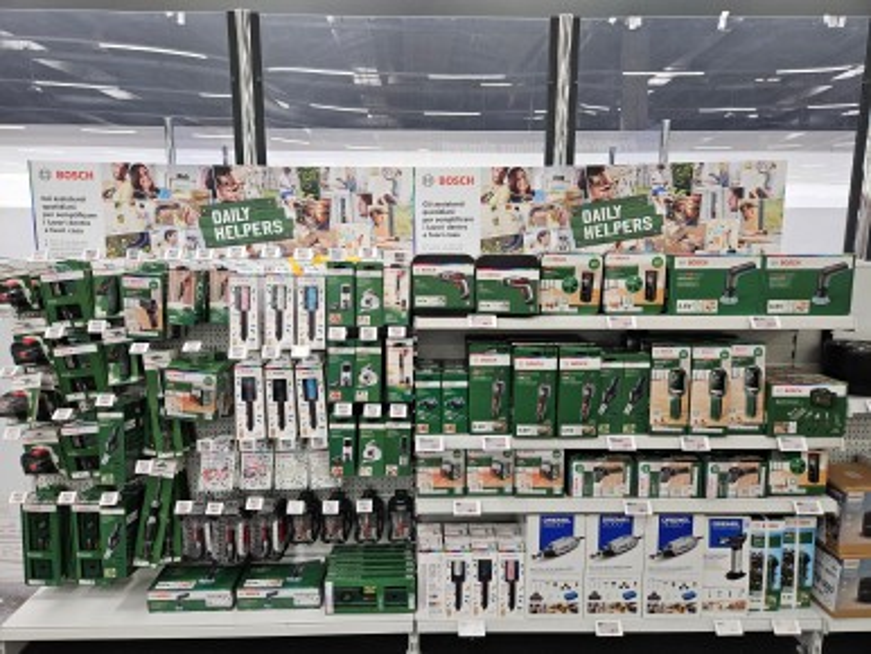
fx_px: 579
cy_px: 327
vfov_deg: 58.9
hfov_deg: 73.9
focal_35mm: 23
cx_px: 436
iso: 125
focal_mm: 5.4
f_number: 1.8
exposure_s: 1/100
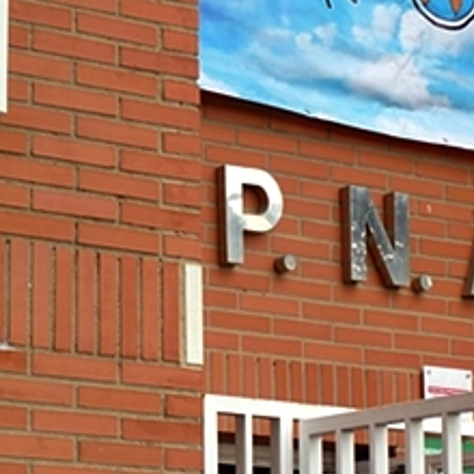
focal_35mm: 144
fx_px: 2231
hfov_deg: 11.7
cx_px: -194
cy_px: 435
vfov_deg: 12.0
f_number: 4.1
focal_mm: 8.7
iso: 100
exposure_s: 1/125
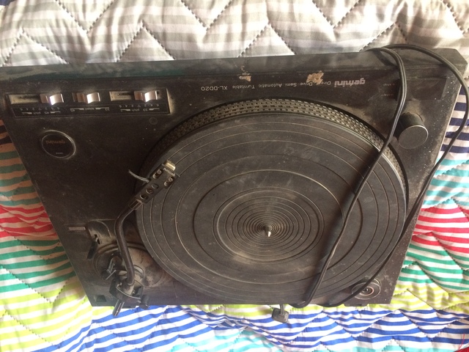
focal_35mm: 29
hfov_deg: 61.7
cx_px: 234
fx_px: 393
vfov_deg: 48.2
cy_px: 176
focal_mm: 4.15
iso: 200
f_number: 2.2
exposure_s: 1/30
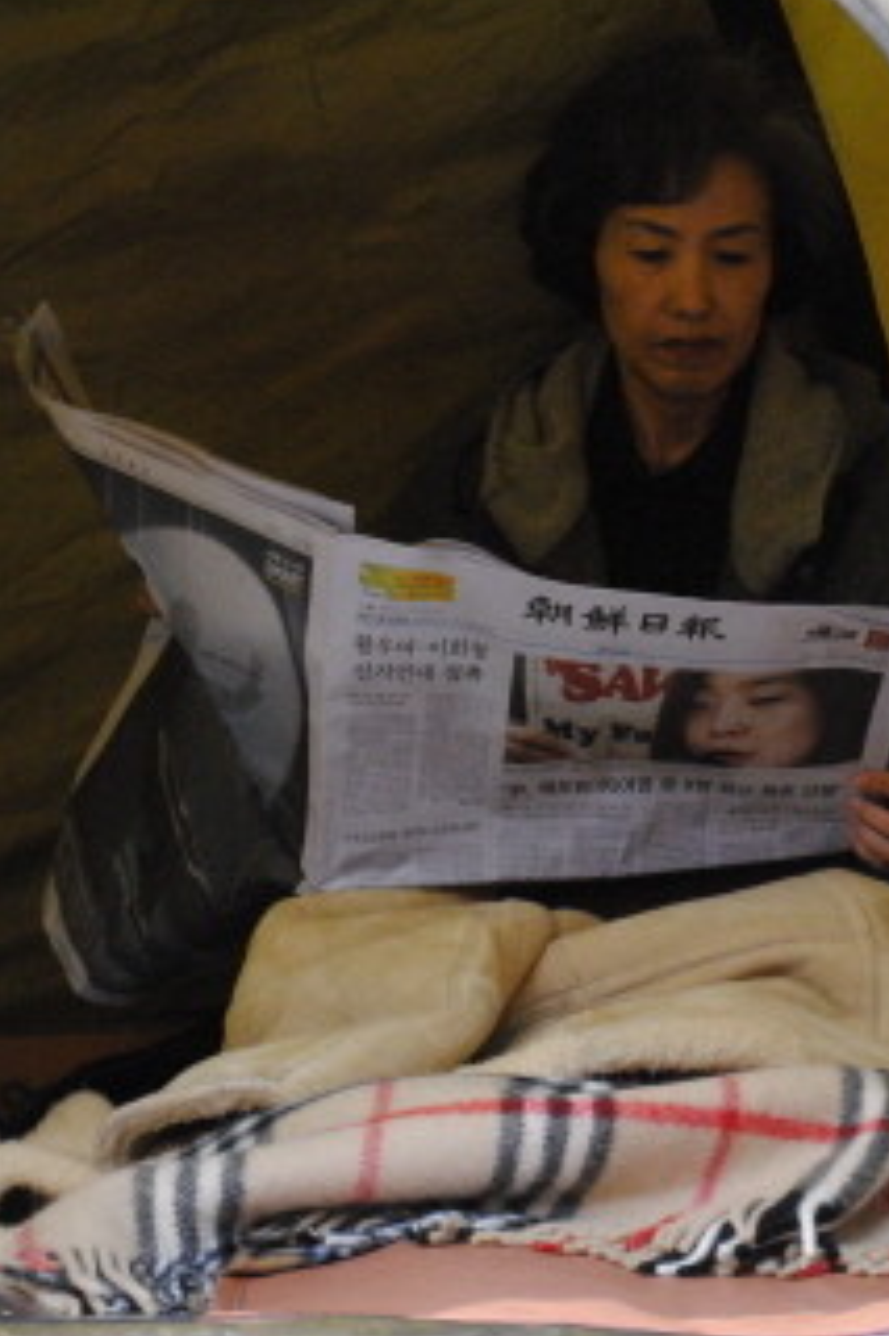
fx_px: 4598
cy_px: 610
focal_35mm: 124
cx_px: 739
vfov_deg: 16.5
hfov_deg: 11.0
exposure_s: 1/1600
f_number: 5.6
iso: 1600
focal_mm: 48
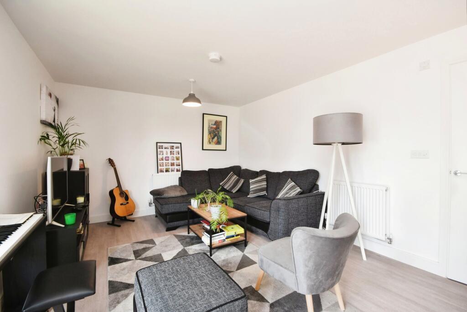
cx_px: 234
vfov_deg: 77.3
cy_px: 156
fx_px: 195
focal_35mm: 15
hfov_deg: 100.4
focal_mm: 10
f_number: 8
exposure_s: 1/30
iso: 640
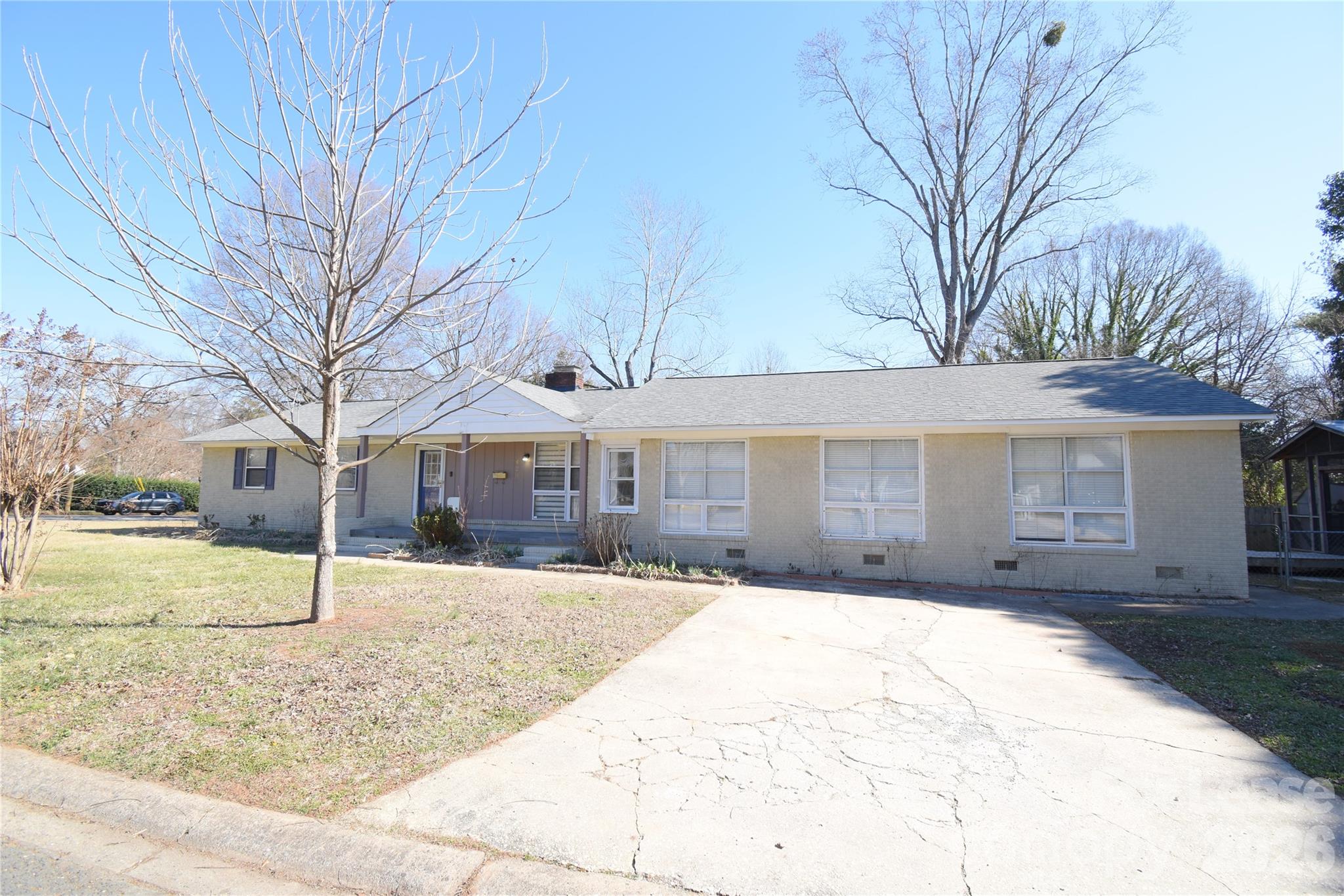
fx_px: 560
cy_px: 448
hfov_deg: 100.4
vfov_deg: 77.3
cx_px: 672
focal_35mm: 15
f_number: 6.3
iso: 200
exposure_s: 1/250
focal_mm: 10
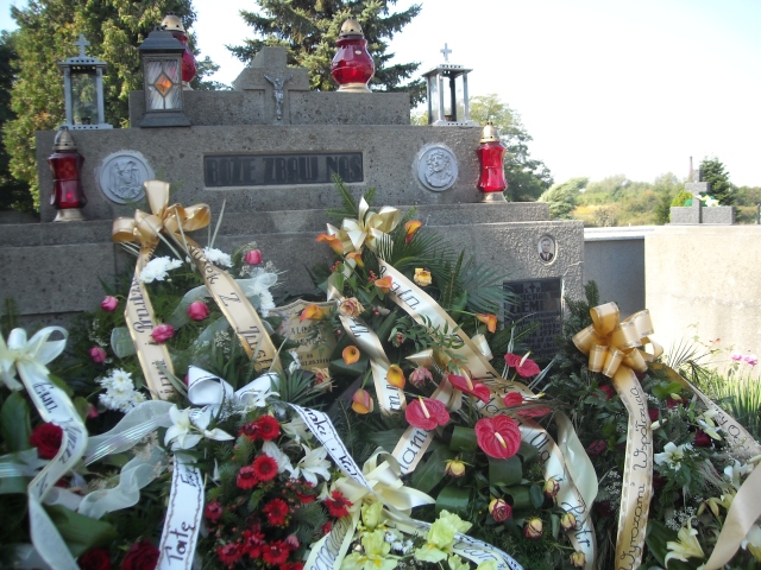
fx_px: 769
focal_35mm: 35
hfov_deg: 52.6
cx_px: 380
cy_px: 285
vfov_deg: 40.7
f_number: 2.8
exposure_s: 1/239
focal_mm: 5.7
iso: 64
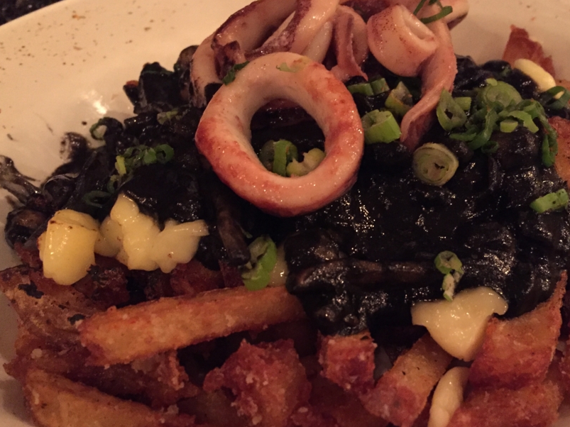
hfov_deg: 49.9
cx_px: 331
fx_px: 609
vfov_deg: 38.6
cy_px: 247
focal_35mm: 37
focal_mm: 4.15
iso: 500
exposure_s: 1/15
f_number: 2.2
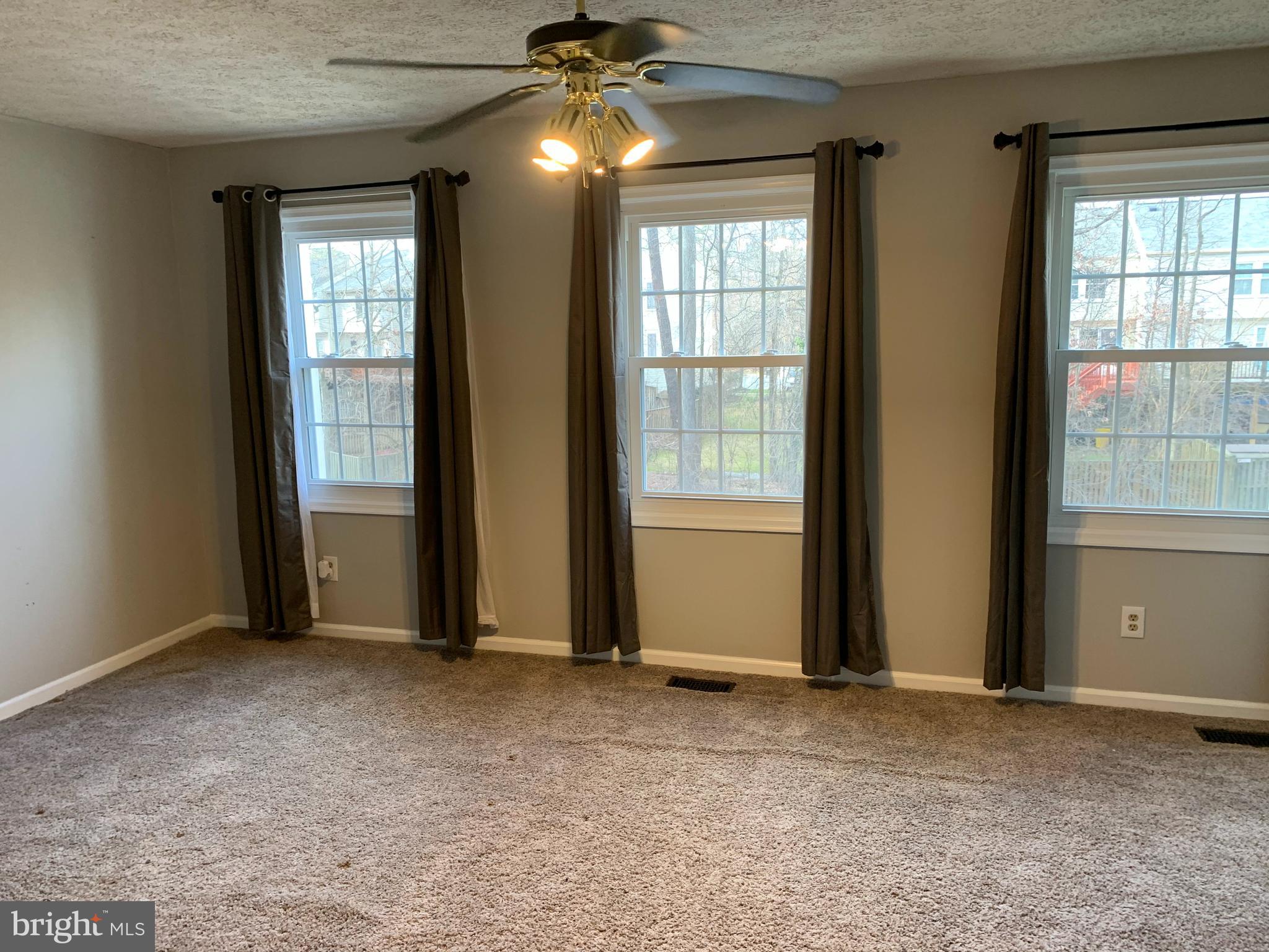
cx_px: 634
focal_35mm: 26
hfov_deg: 67.3
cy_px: 476
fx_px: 953
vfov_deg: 53.1
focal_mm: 4.25
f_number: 1.8
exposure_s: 1/60
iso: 100
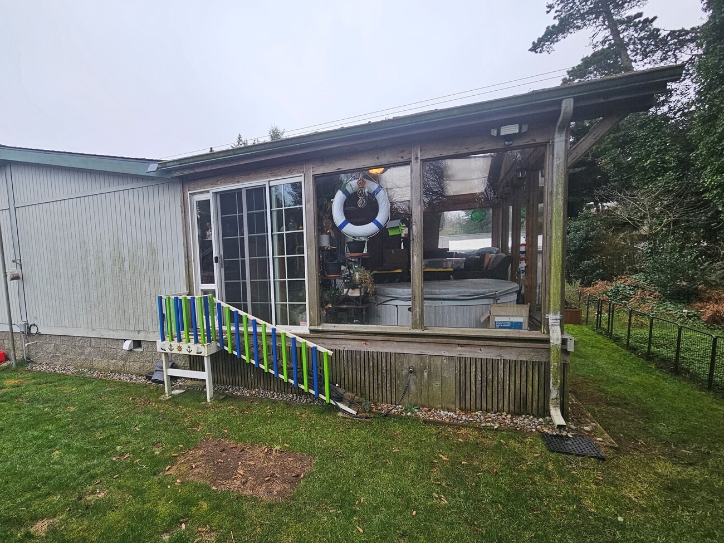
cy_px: 299
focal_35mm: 16
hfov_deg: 93.0
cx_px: 282
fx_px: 335
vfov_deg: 77.9
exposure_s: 1/303
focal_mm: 2.2
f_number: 2.2
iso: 64
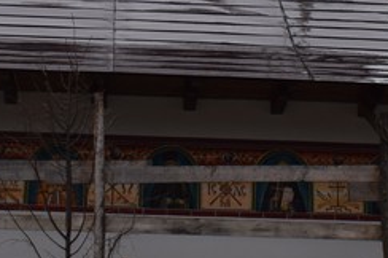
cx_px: 269
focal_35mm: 133
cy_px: 64
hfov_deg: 15.4
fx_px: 1432
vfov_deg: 10.3
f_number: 7.1
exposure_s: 1/200
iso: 100
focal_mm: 18
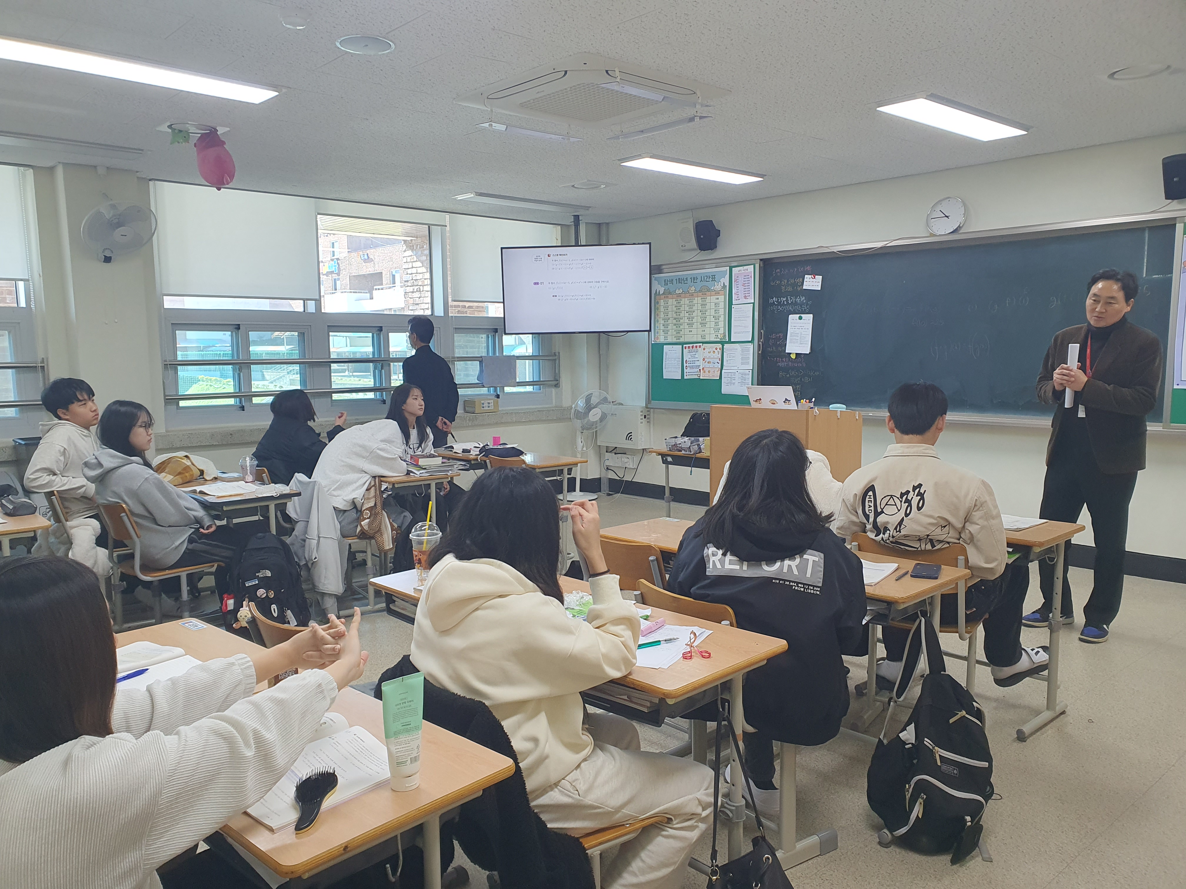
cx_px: 593
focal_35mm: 26
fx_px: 891
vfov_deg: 53.1
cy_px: 444
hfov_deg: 67.3
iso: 160
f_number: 2.4
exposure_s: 1/120
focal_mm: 4.3
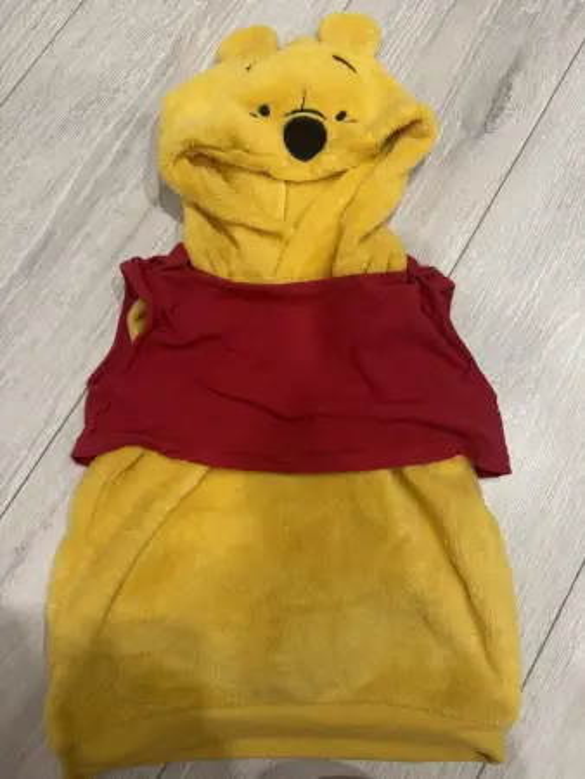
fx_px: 540
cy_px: 390
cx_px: 292
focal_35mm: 24
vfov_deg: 71.6
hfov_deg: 56.9
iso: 250
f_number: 1.78
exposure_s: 1/50
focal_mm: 6.76
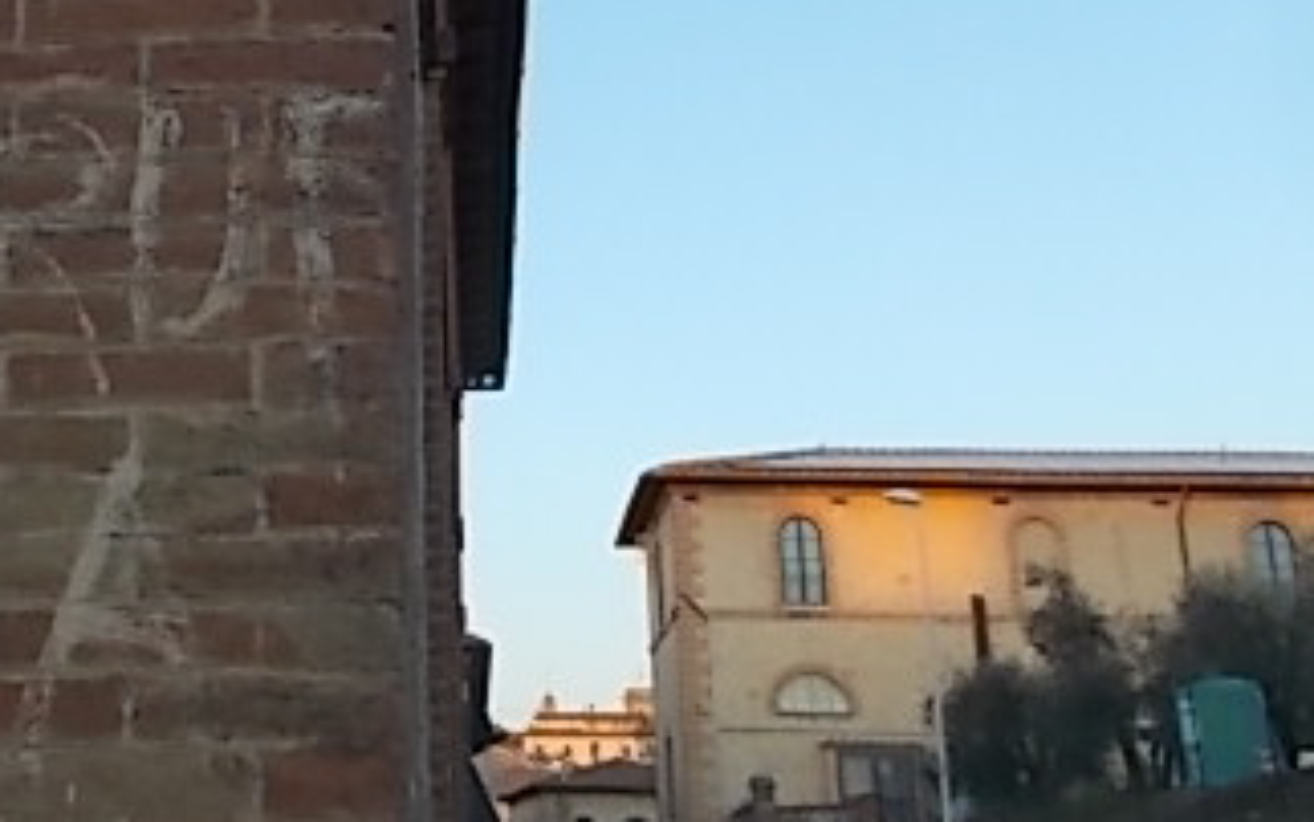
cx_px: 187
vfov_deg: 20.4
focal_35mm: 63
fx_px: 2256
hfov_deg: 31.3
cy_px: 151
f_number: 3.4
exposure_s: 1/40
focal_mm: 5.3
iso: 80
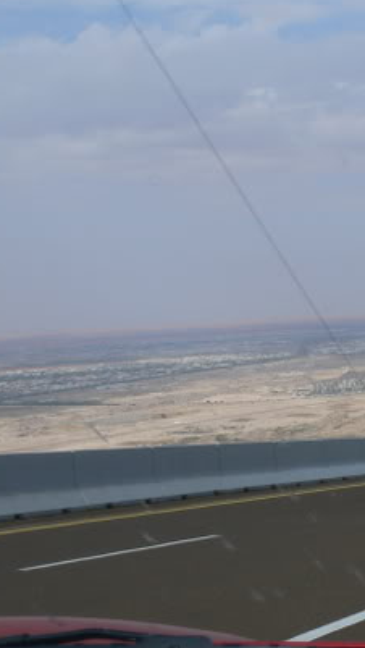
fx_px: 1306
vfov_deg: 27.9
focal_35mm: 76
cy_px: 322
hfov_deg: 14.5
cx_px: 601
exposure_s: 1/500
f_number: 6.3
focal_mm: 7.4
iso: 80
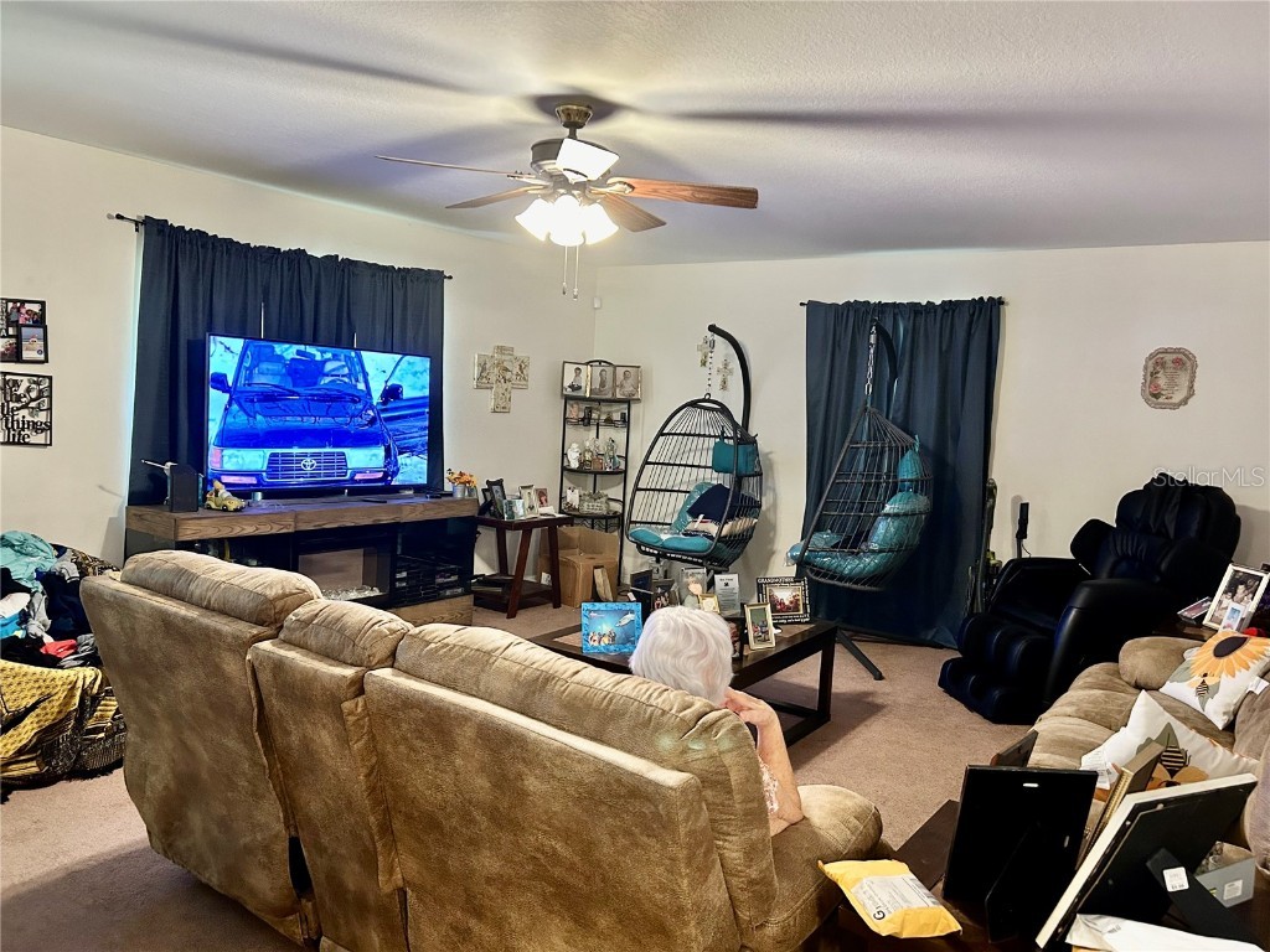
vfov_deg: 53.1
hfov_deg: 67.3
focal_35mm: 26
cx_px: 635
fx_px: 954
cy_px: 476
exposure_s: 1/40
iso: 400
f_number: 1.5
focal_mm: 5.7
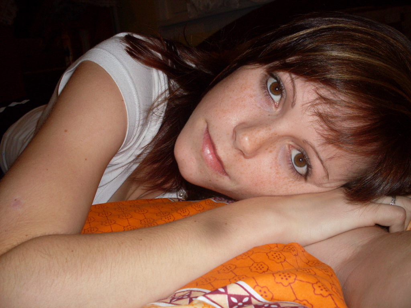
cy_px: 154
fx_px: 451
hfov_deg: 49.0
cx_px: 206
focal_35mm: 38
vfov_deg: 37.7
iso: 100
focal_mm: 6.3
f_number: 2.8
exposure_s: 1/45
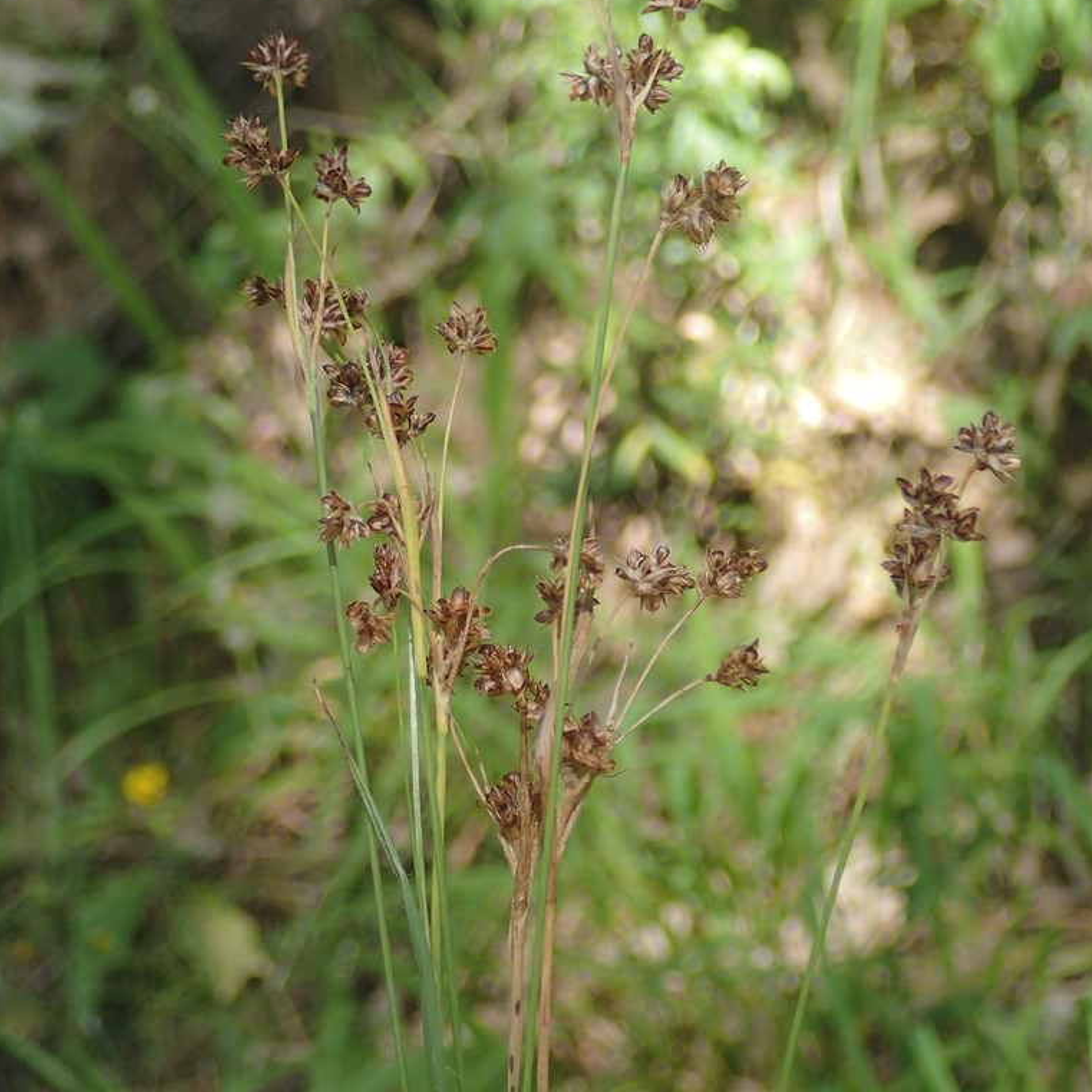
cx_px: 545
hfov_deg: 19.7
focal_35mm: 88
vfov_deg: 19.7
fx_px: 3141
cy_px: 529
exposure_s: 1/320
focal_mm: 13.47
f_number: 4.2
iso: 400
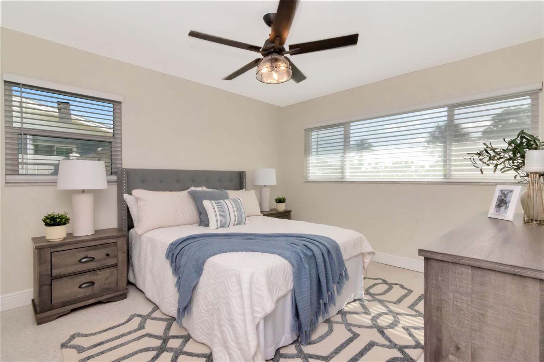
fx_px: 249
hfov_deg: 95.0
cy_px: 181
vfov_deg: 72.0
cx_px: 272
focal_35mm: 16
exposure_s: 1/200
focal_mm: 11
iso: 800
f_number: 22
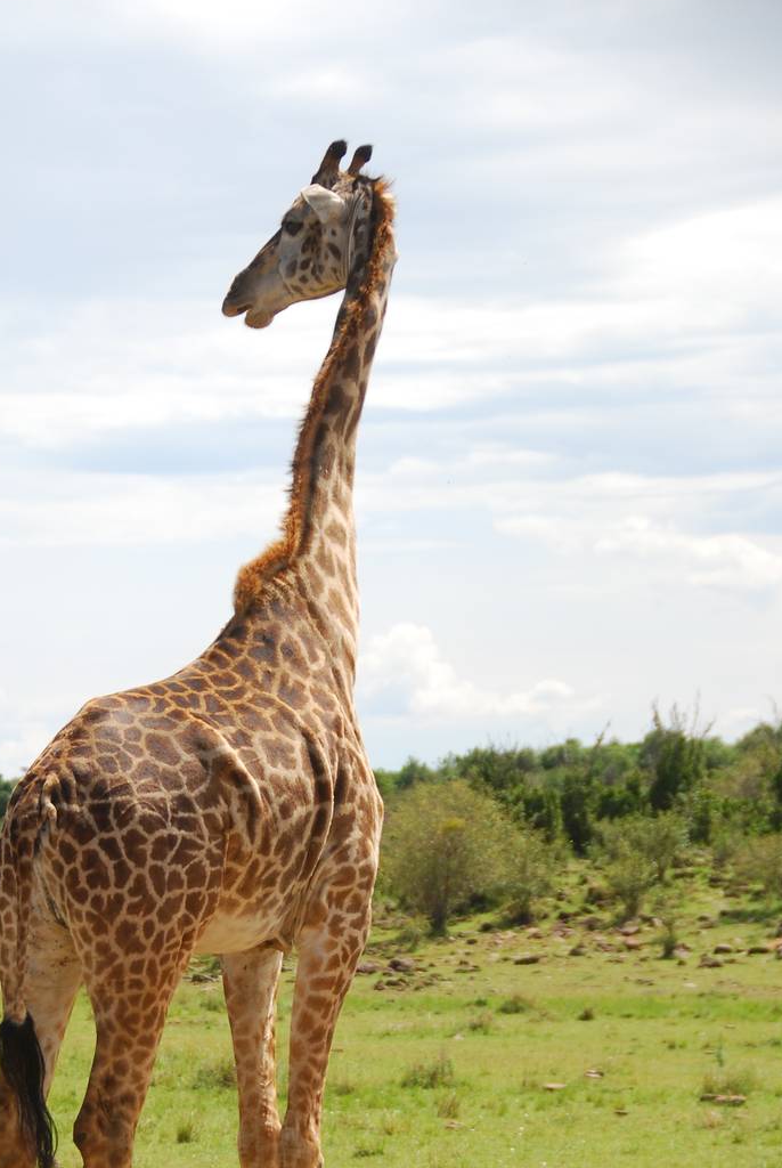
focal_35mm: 164
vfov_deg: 12.5
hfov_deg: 8.4
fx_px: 5325
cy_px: 876
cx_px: 209
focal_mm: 70
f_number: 5.6
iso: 200
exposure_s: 1/800
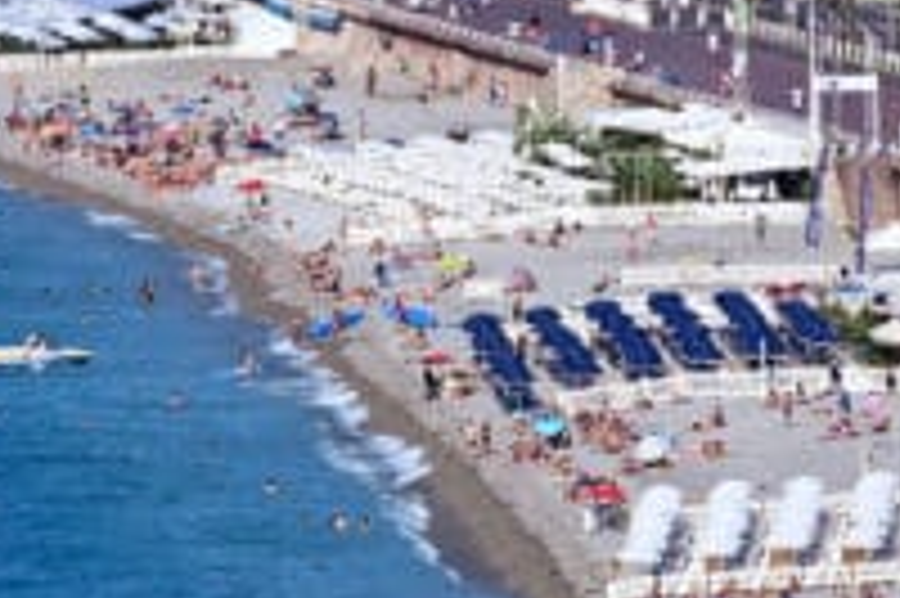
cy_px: -166
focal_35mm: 1420
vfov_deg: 1.0
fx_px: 35470
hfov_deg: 1.5
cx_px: -20
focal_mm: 300
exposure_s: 1/400
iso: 100
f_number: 8
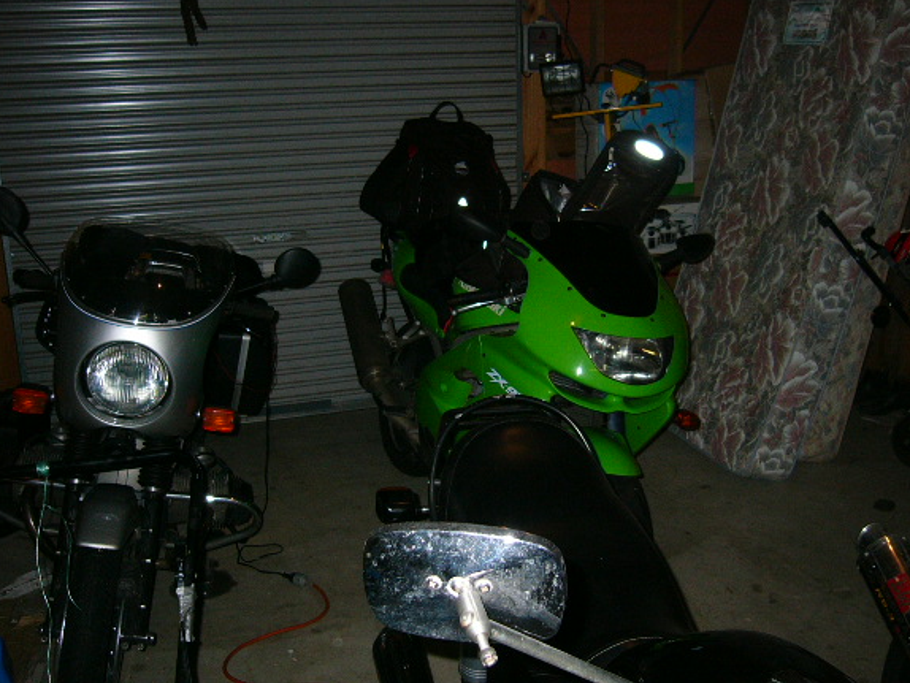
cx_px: 482
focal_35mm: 39
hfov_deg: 47.8
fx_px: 1026
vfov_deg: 36.8
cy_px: 353
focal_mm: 5.8
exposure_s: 1/100
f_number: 2.8
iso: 100
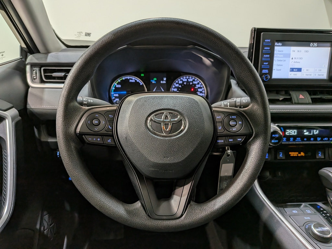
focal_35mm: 24
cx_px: 166
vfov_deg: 56.8
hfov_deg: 71.6
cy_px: 124
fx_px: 230
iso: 43
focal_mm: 4.53
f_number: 1.7
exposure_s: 1/30
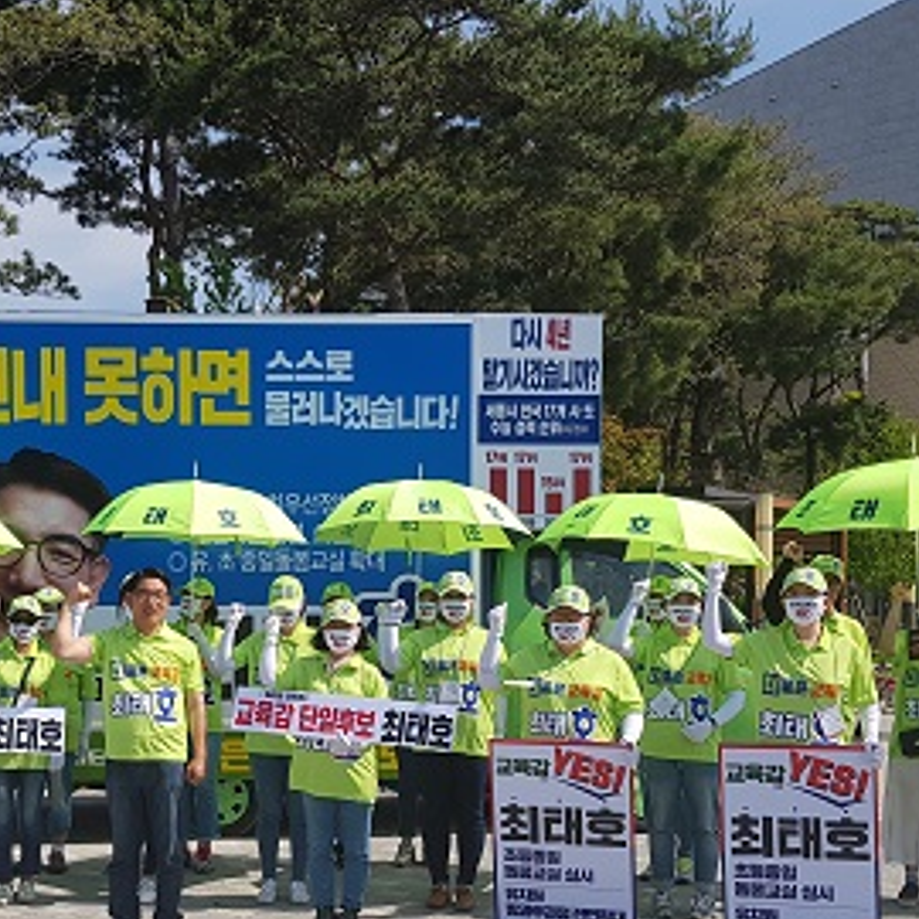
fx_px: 1532
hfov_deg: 33.1
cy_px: 585
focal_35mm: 51
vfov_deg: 33.2
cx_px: 303
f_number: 1.7
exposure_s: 1/2696
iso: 40
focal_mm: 4.3
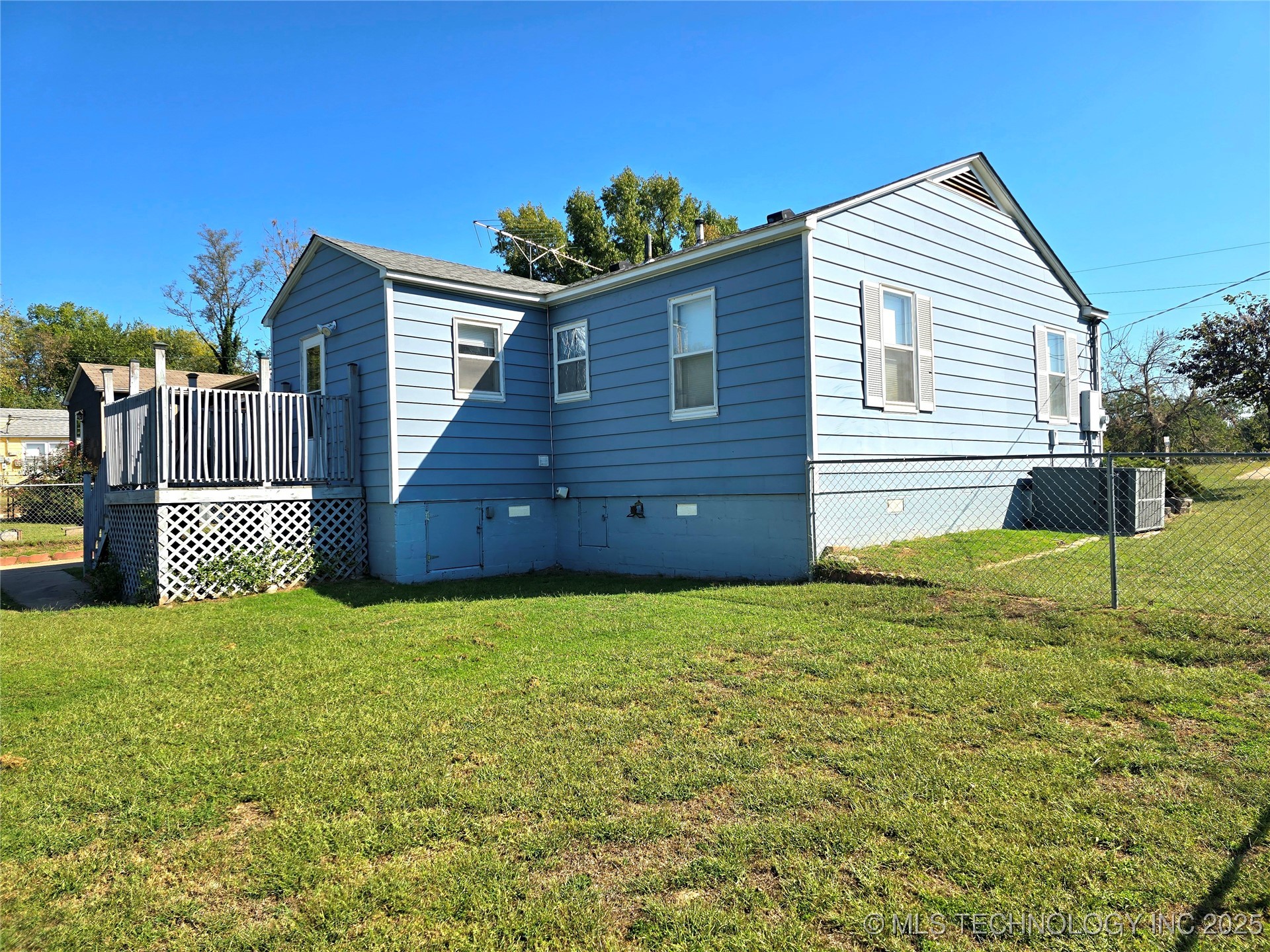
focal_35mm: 23
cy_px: 476
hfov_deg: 73.9
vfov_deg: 58.9
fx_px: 844
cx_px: 635
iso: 12
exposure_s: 1/833
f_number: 1.7
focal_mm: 6.3
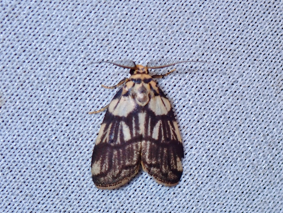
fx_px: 818
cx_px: 142
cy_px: 106
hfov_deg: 19.6
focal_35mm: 100
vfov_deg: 14.8
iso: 200
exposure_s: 1/400
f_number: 6.3
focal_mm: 18
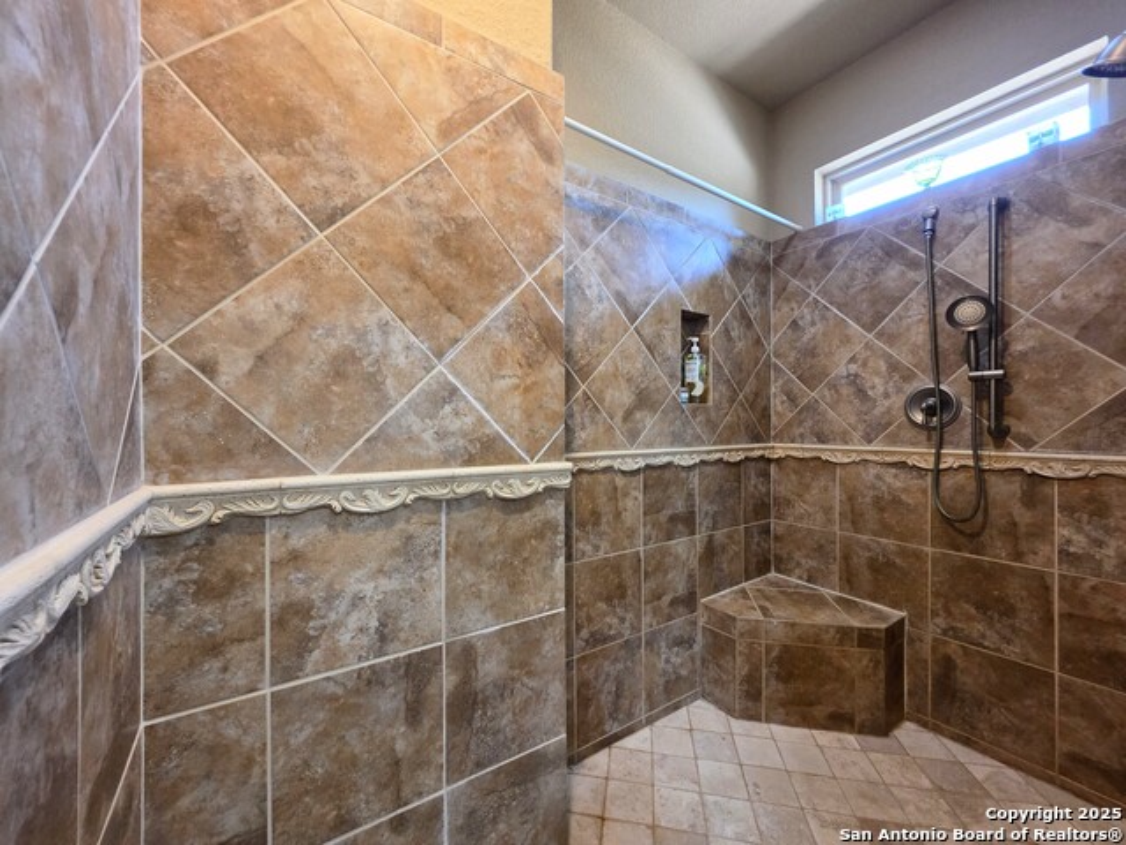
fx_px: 423
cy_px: 422
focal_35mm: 13
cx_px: 563
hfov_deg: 106.2
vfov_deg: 89.9
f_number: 1.9
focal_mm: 2.2
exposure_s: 1/60
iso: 400
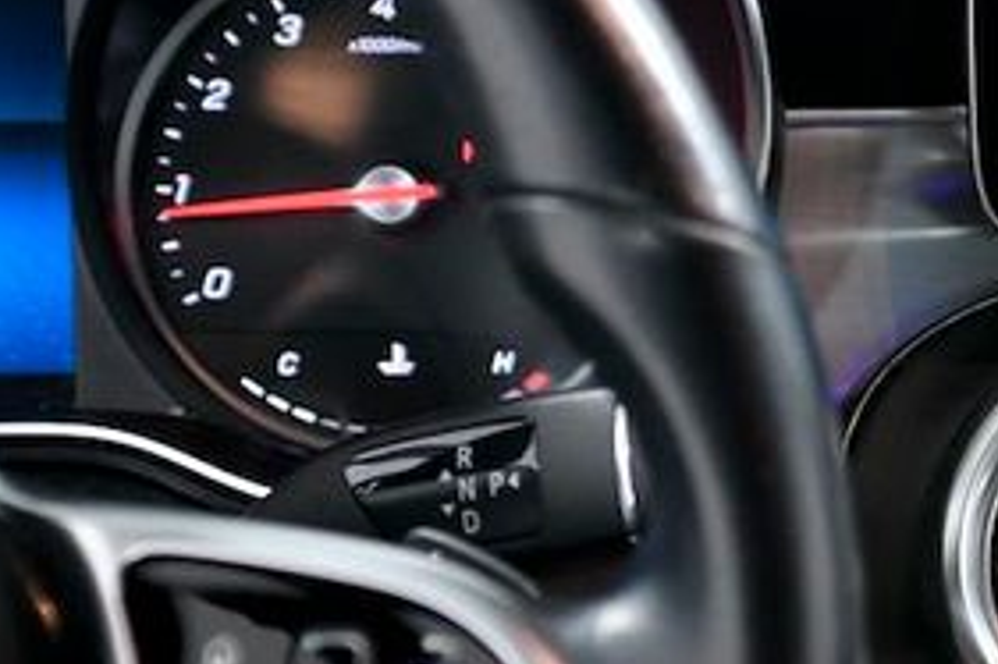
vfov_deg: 9.4
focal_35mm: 146
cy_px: 577
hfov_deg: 13.8
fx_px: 4045
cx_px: 1119
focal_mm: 40
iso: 1600
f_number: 3.5
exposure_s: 1/200
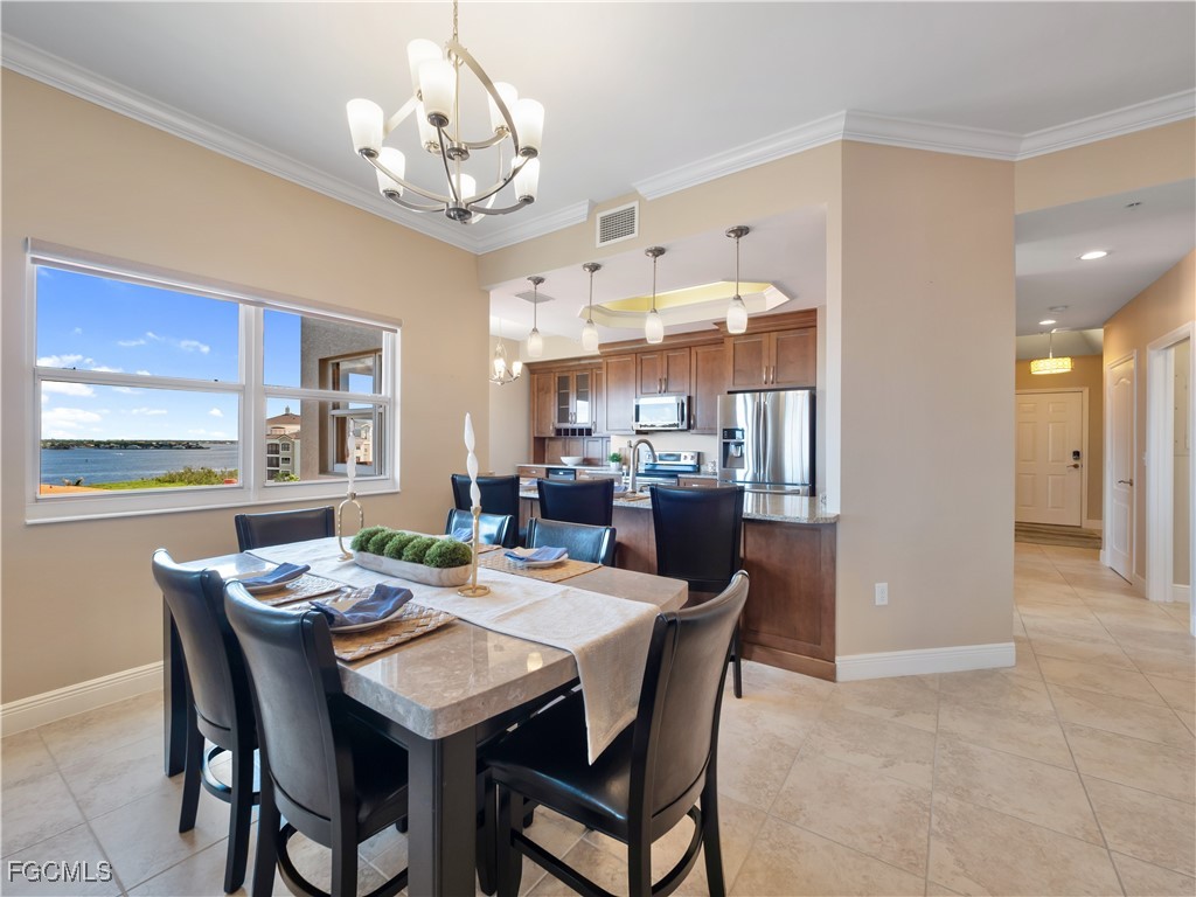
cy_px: 448
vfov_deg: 85.7
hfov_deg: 102.1
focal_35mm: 14
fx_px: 484
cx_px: 598
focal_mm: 7
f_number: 7.1
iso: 200
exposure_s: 1/15
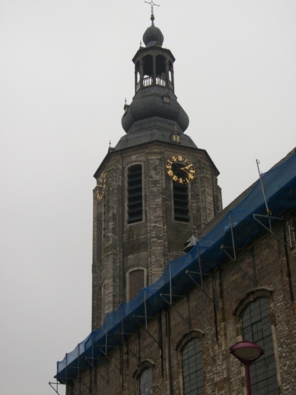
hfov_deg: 23.7
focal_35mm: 62
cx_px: 148
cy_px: 198
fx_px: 707
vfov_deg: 31.2
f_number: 4.1
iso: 80
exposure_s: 1/250
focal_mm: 11
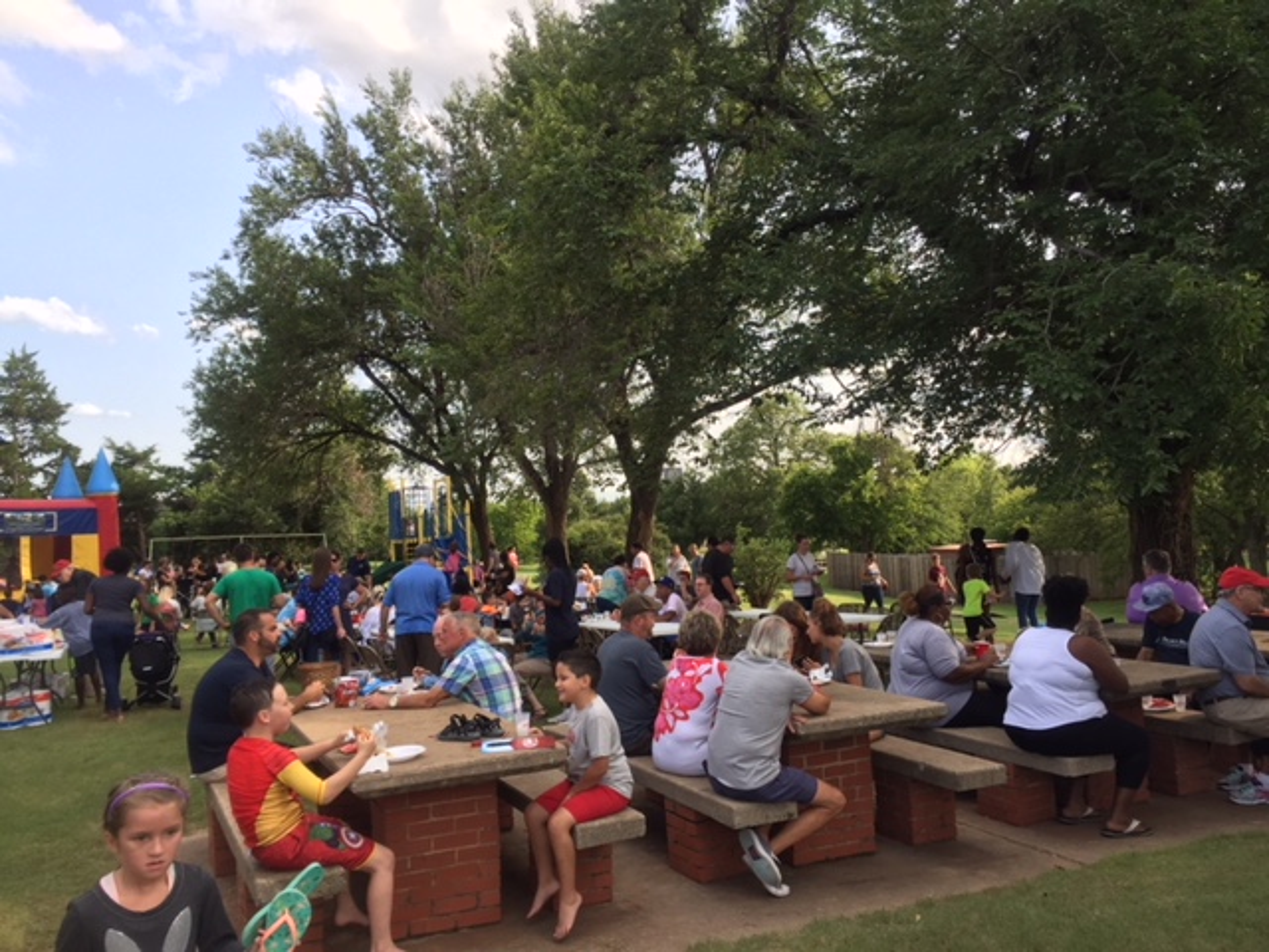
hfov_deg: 61.7
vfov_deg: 48.2
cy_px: 476
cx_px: 634
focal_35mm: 29
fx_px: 1063
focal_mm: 4.15
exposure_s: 1/628
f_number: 2.2
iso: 32
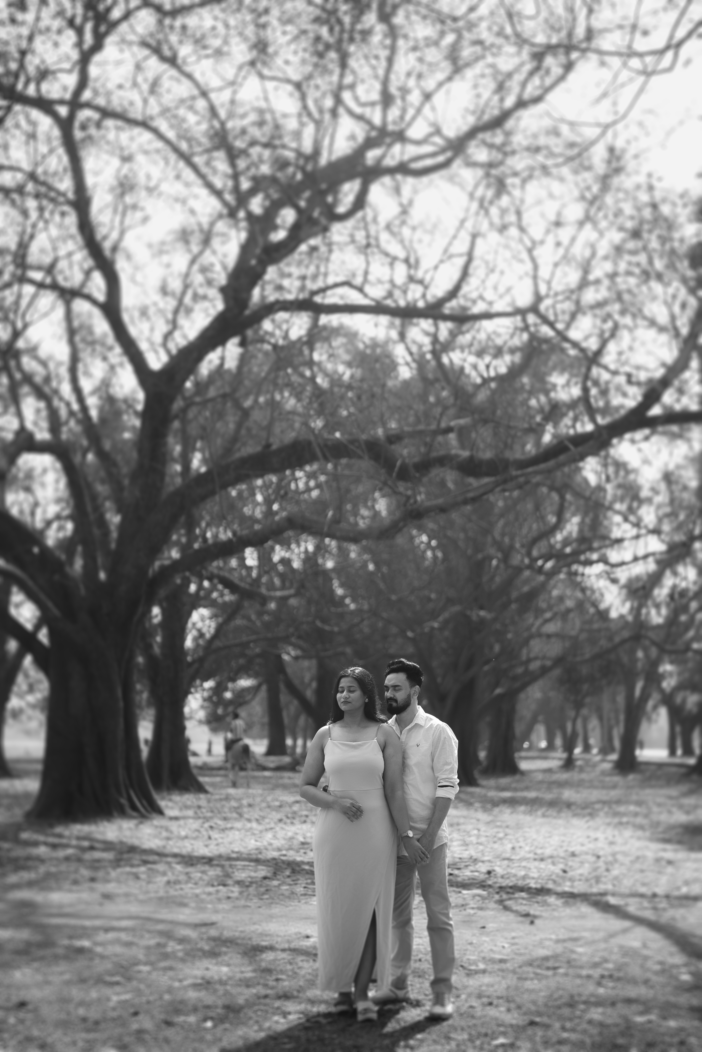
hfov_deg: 27.0
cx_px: 351
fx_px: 1462
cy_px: 526
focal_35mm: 50
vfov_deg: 39.6
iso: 100
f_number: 1.4
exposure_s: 1/2500
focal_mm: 50
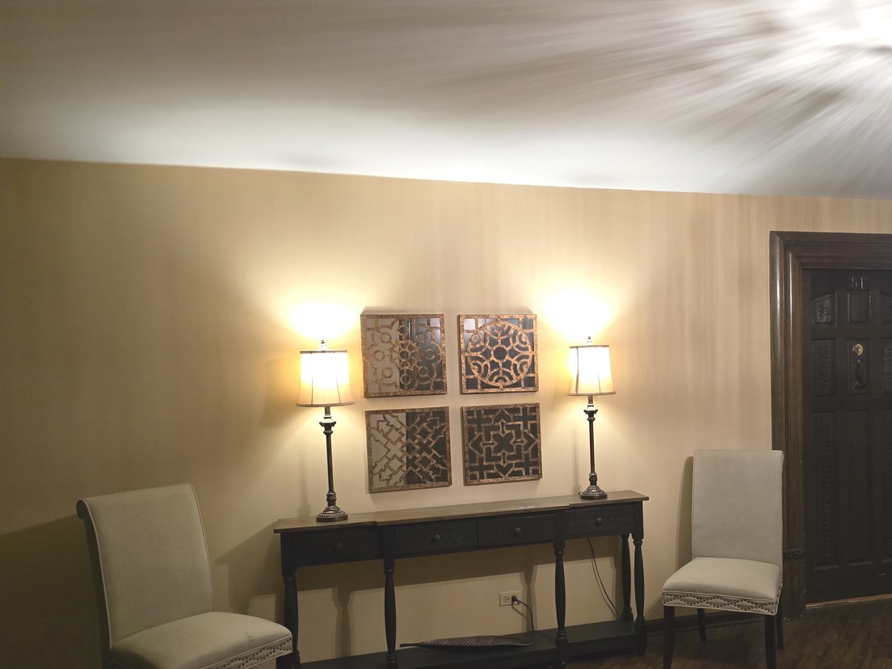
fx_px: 773
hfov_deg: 58.8
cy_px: 397
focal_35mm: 30
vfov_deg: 46.6
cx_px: 581
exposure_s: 1/120
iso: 640
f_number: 1.7
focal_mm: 6.3
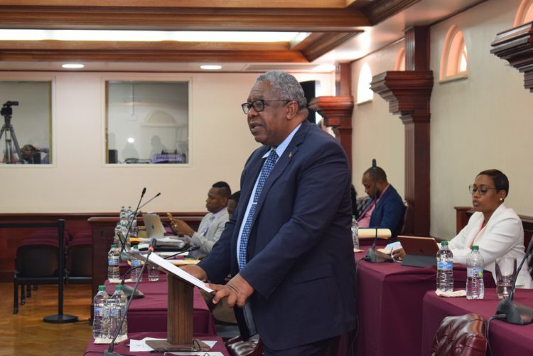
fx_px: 1221
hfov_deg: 24.6
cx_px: 266
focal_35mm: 82
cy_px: 178
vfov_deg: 16.6
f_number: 5.6
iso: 1400
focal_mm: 55
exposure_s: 1/60
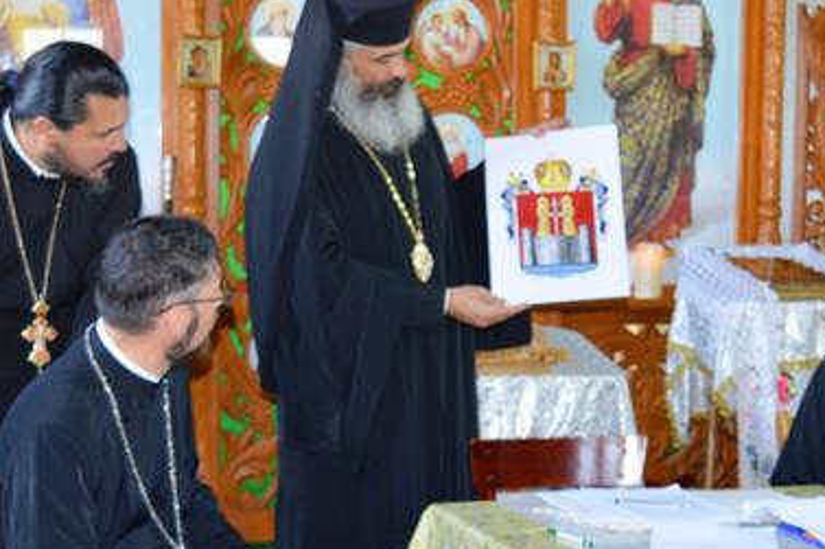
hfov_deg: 17.9
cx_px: 519
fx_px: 2611
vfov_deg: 12.0
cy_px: 385
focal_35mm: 114
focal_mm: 34
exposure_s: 1/60
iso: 500
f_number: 4.5
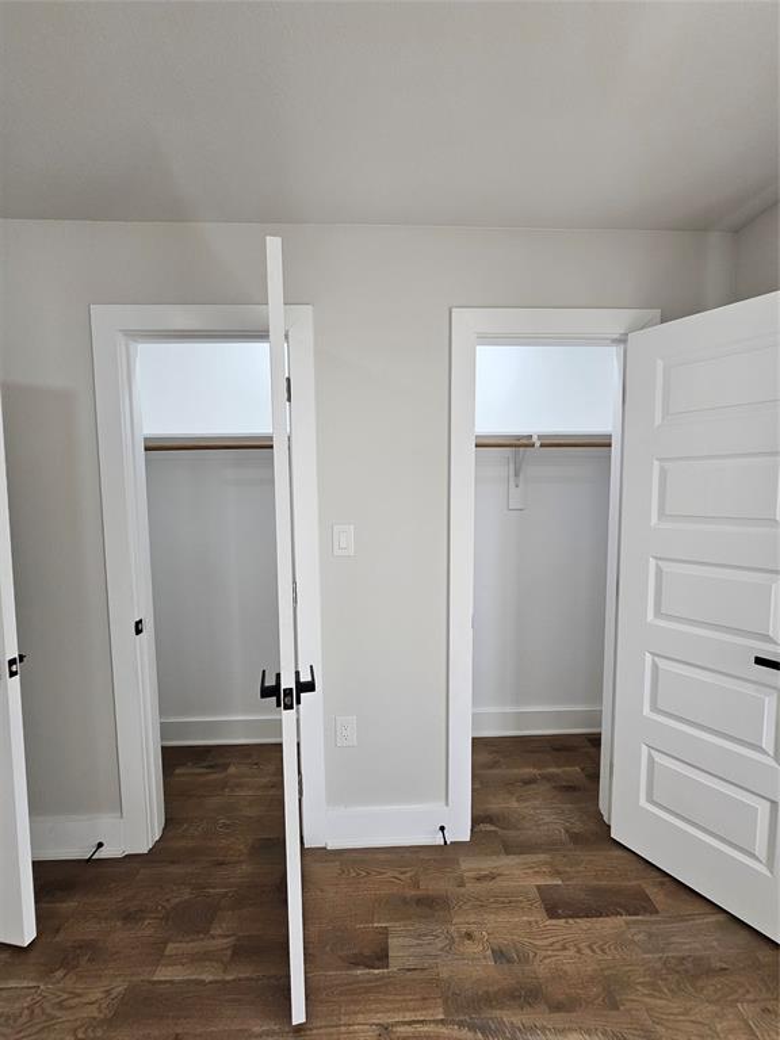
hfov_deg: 89.9
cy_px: 520
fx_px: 391
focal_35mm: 13
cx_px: 390
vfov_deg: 106.2
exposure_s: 1/207
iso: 100
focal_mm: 2.2
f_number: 2.2
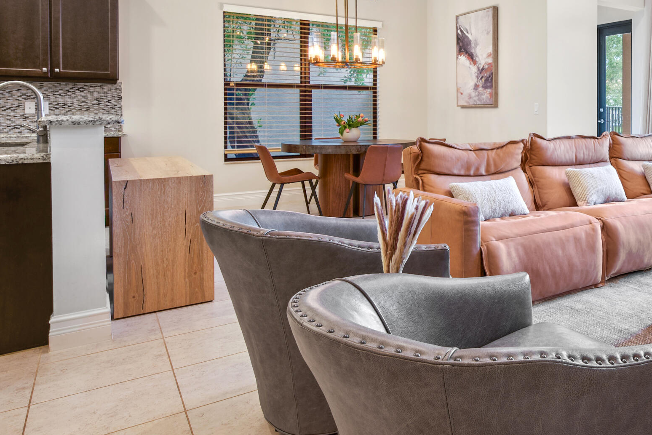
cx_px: 580
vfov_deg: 41.4
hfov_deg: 53.2
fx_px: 562
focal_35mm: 31
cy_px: 121
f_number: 9
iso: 125
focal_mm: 16
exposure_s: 1/1.67
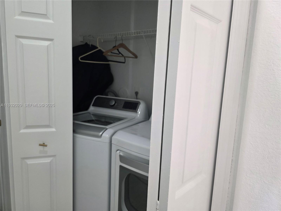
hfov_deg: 73.9
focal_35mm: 23
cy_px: 106
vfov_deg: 58.9
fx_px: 187
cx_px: 140
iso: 200
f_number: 1.7
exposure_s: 1/120
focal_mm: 6.3
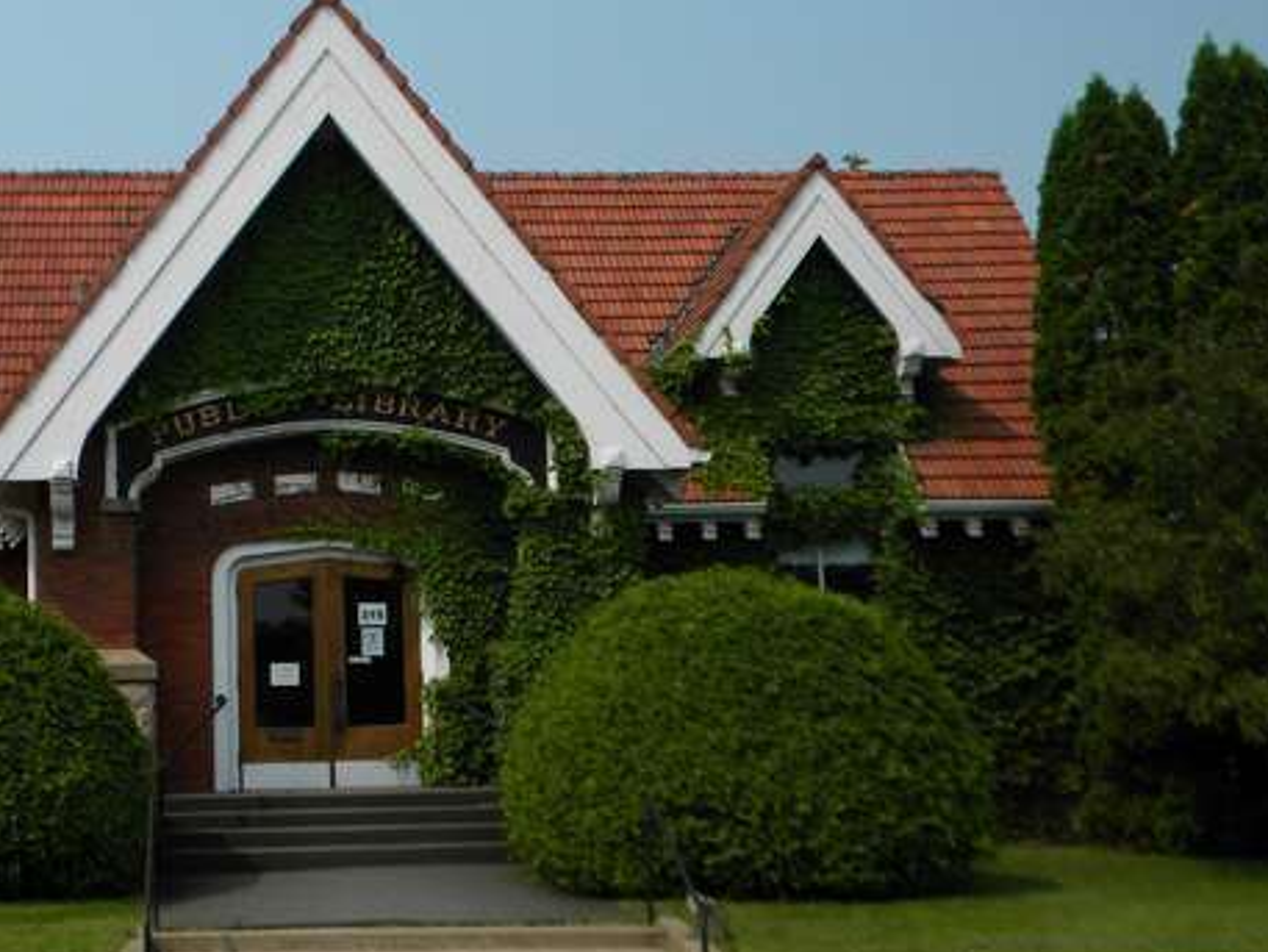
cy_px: 605
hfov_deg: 37.9
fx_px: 1795
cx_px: 308
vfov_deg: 29.6
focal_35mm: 49
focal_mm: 5
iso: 80
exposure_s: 1/374
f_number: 7
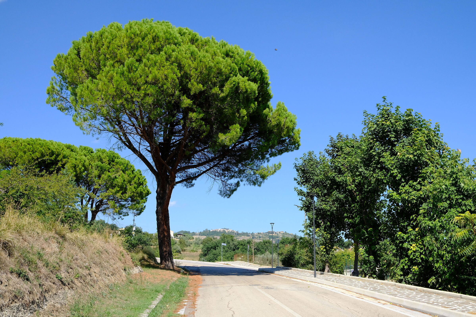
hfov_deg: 54.4
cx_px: 238
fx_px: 463
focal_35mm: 35
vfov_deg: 37.9
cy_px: 158
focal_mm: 23
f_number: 11
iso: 800
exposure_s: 1/500
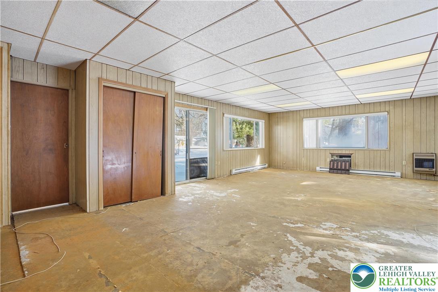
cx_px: 219
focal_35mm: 16
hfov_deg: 96.8
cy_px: 146
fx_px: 195
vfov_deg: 73.7
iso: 800
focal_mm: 16
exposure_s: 1/500
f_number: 8
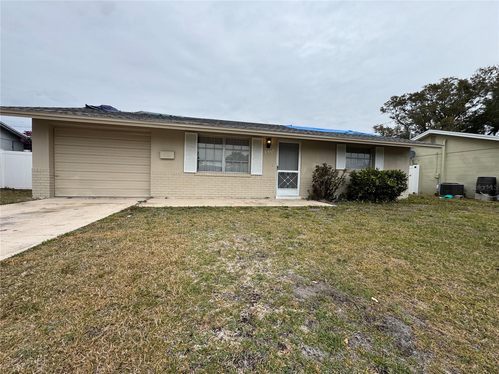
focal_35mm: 14
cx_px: 250
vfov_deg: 85.7
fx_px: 202
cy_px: 187
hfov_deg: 102.1
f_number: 2.2
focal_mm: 2.22
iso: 40
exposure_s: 1/352
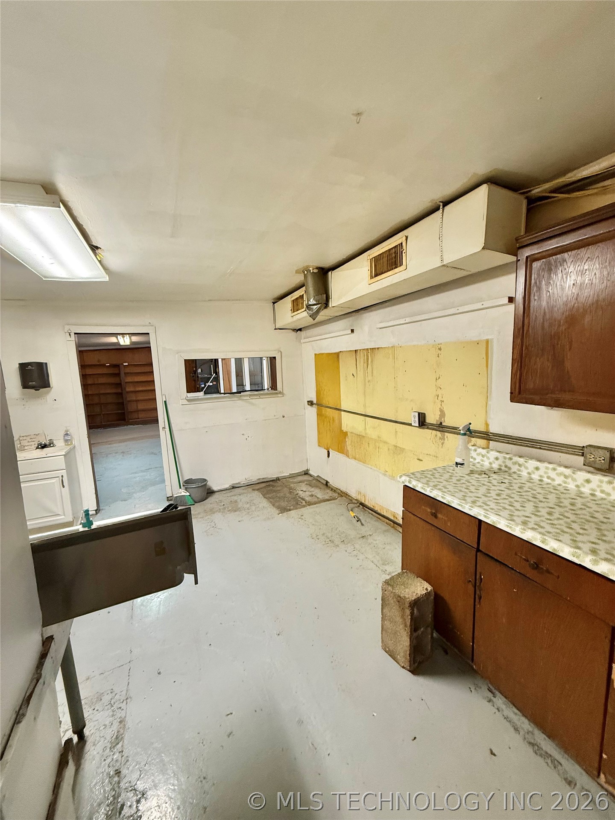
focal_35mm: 14
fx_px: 332
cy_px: 410
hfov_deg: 85.7
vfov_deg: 102.1
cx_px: 308
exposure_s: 1/60
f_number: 2.2
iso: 320
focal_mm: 2.22
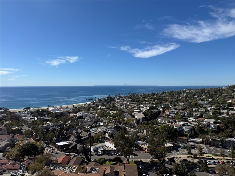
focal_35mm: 24
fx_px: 163
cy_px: 88
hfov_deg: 71.6
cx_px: 118
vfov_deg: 56.8
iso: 80
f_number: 1.78
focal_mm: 6.76
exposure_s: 1/7353
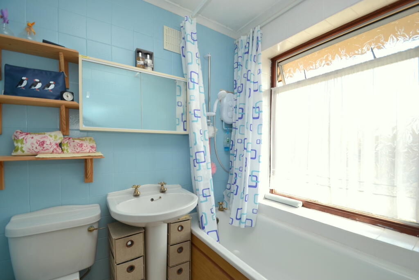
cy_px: 140
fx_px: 175
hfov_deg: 100.4
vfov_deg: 77.3
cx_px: 210
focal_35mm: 15
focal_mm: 10
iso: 100
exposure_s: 1/80
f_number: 4.5
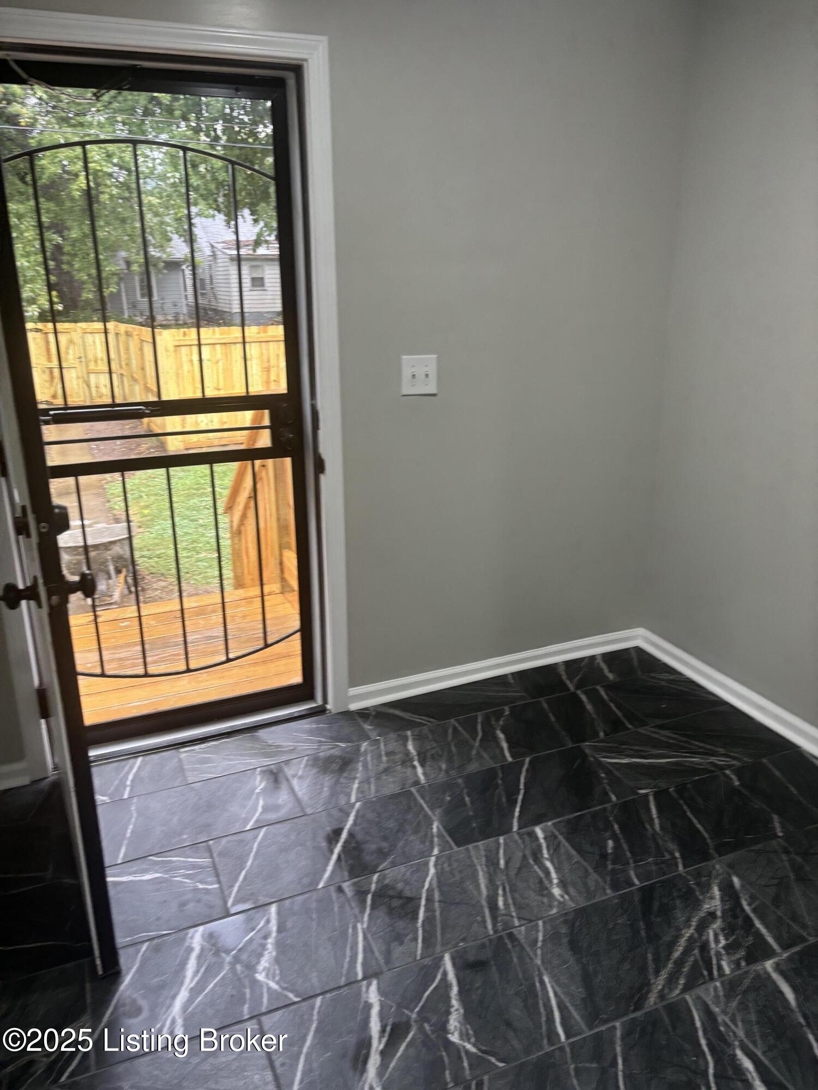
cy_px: 545
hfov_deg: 53.1
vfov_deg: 67.3
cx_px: 409
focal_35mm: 26
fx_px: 819
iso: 160
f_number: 1.6
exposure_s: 1/60
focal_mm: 5.96
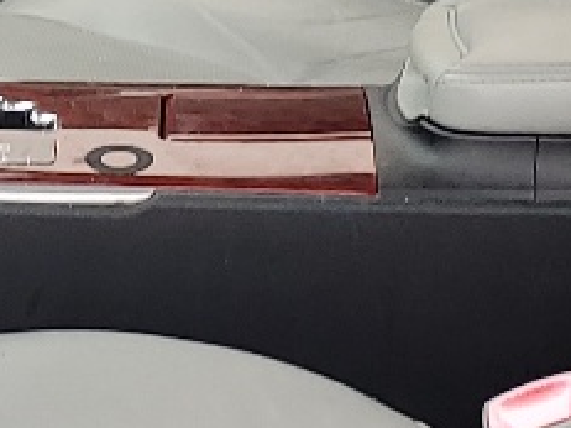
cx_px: 74
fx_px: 2968
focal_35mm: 180
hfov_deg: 10.9
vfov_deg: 8.2
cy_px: -22
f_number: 1.5
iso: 50
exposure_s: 1/123
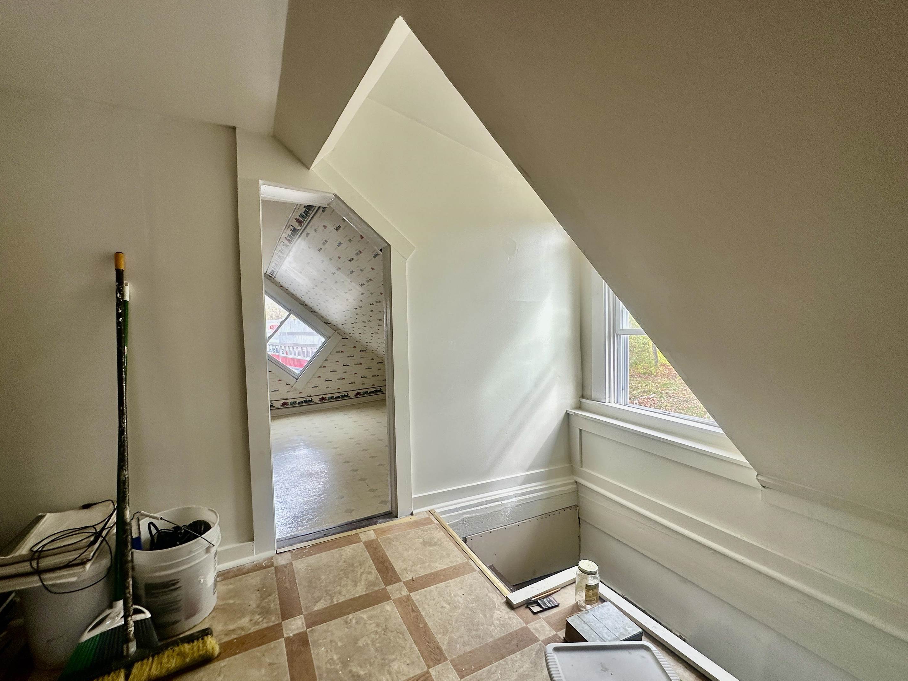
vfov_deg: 81.7
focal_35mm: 15
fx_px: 393
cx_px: 433
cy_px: 349
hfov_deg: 98.1
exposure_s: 1/126
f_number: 2.2
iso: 40
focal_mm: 2.22
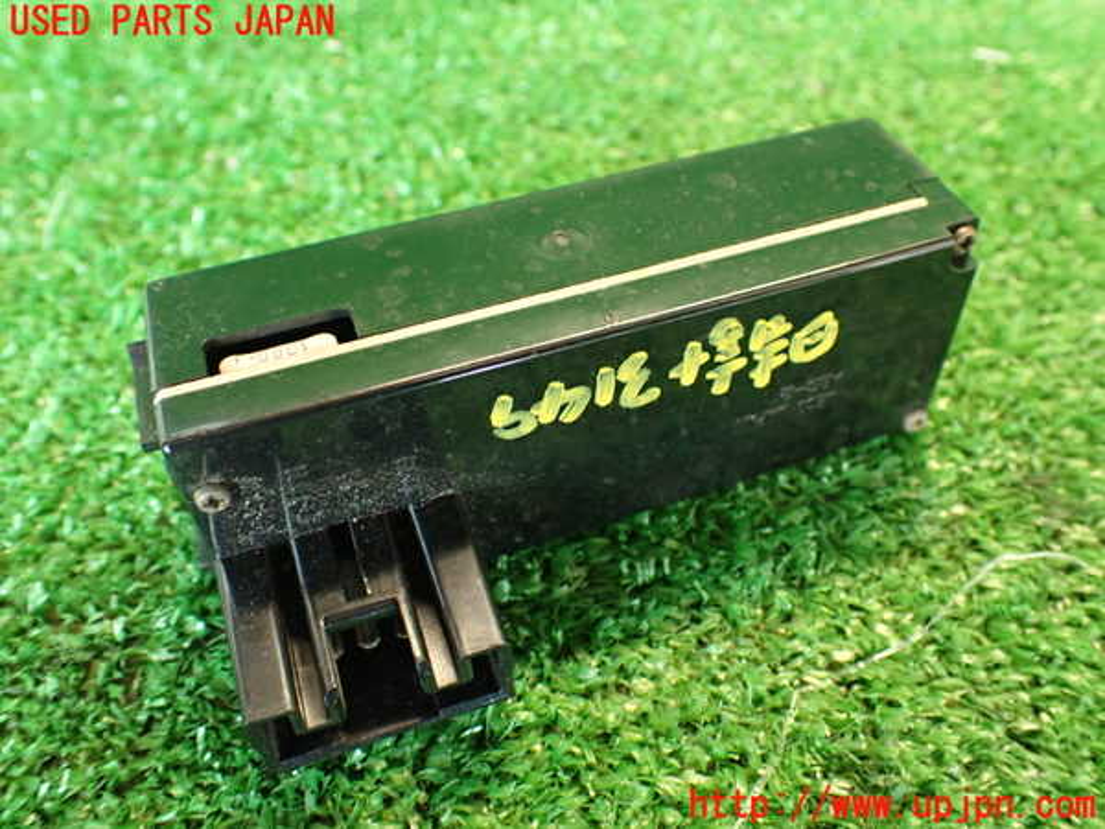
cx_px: 552
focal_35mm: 32
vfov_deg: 44.2
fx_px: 1021
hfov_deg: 56.8
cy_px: 414
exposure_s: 1/30
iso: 640
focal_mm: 5.79
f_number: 2.4
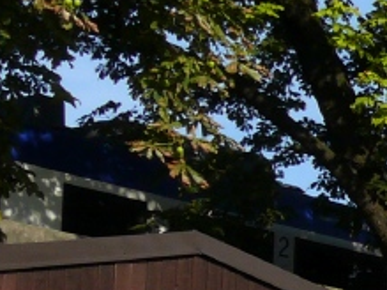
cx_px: 974
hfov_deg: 8.0
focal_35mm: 226
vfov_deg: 6.5
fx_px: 2525
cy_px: 358
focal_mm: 8
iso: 100
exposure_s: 1/400
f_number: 5.6
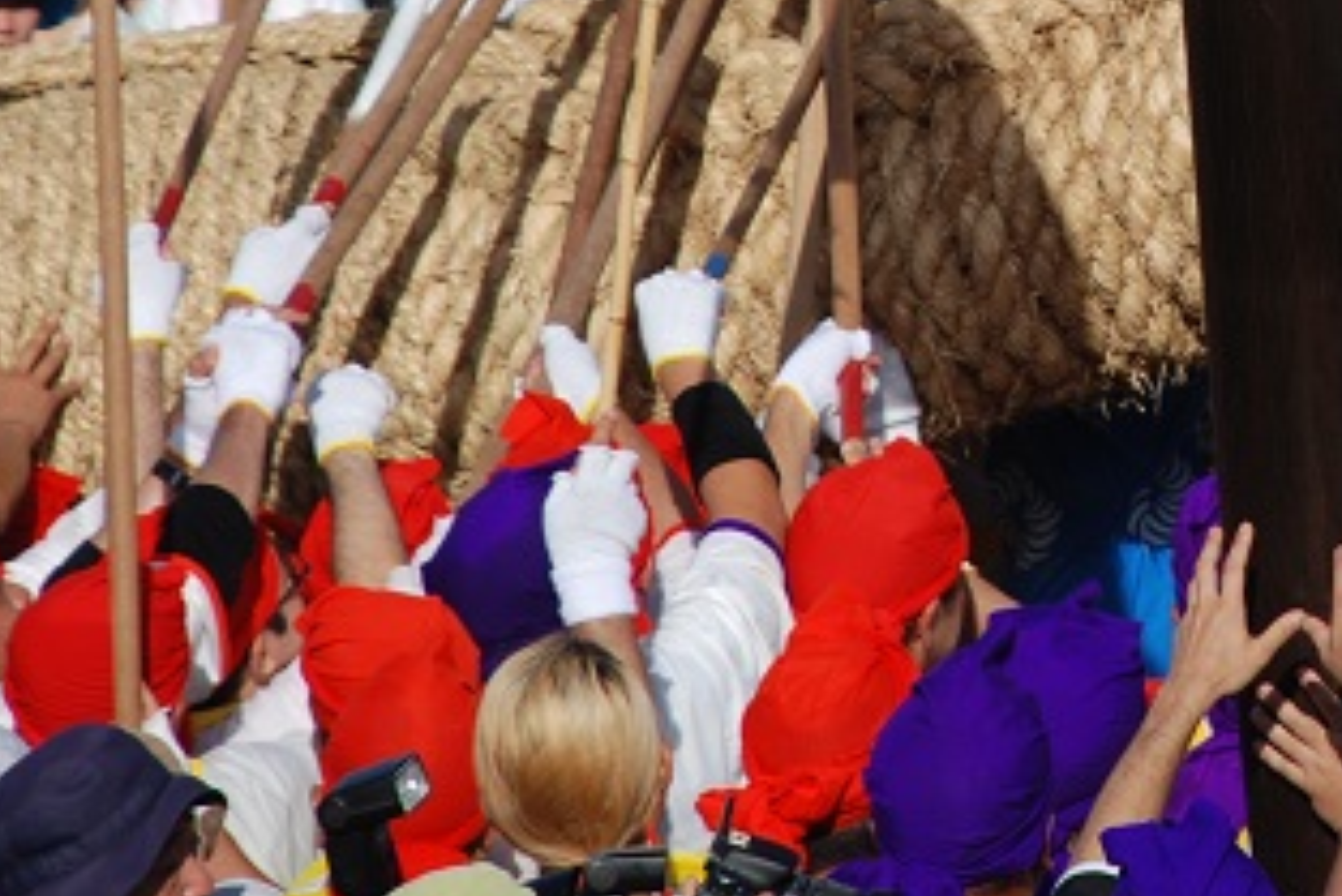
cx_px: 1351
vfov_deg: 2.4
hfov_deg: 3.5
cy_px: -64
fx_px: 21684
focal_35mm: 581
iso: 100
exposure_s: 1/500
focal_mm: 135
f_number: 5.6
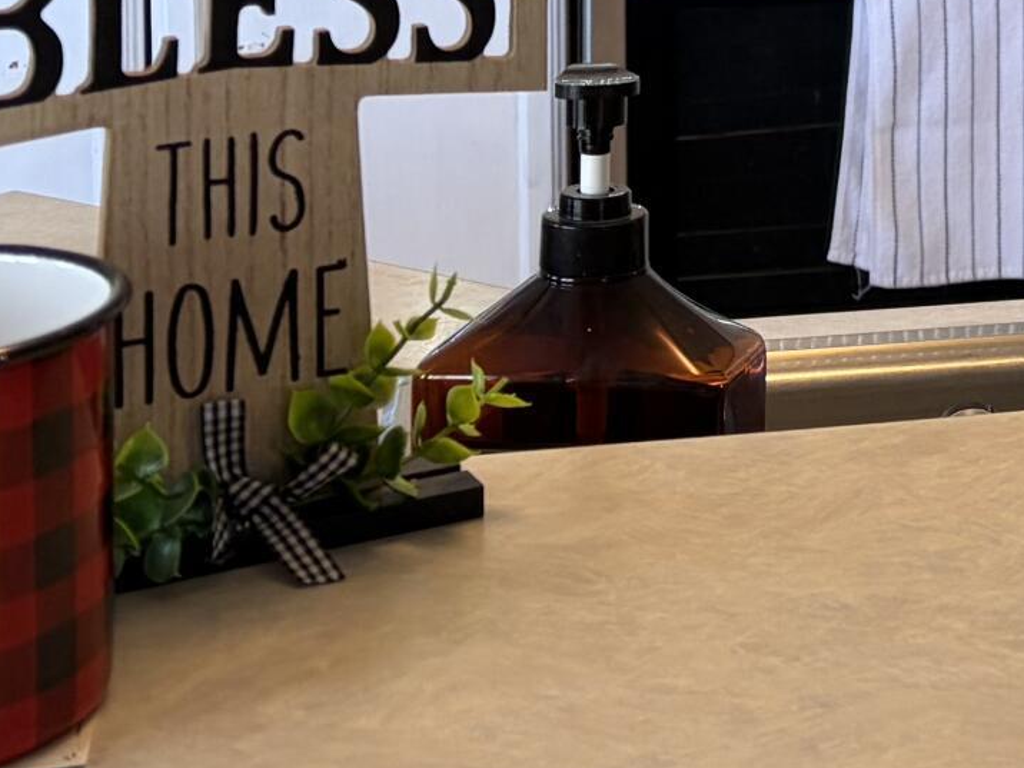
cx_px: 1675
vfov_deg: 12.9
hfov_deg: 16.0
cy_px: -379
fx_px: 3224
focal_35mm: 109
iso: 80
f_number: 1.6
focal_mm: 5.96
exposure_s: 1/60
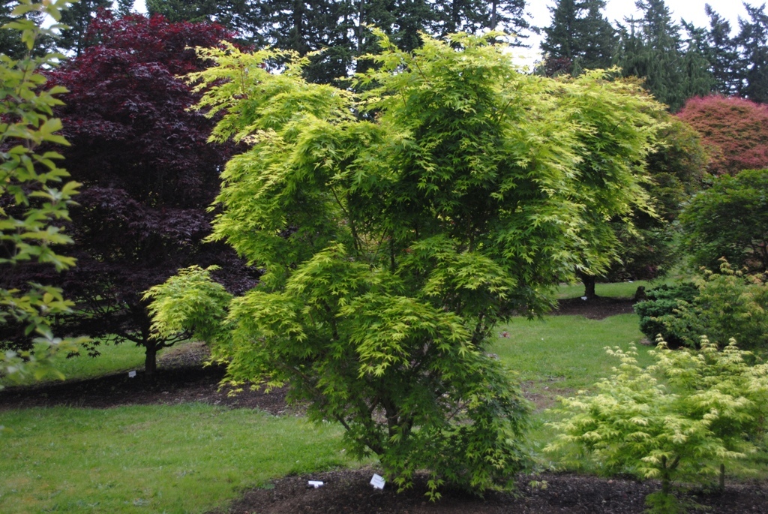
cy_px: 257
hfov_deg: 41.1
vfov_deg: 28.1
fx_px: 1025
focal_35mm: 48
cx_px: 384
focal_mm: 32
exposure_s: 1/125
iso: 280
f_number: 4.8
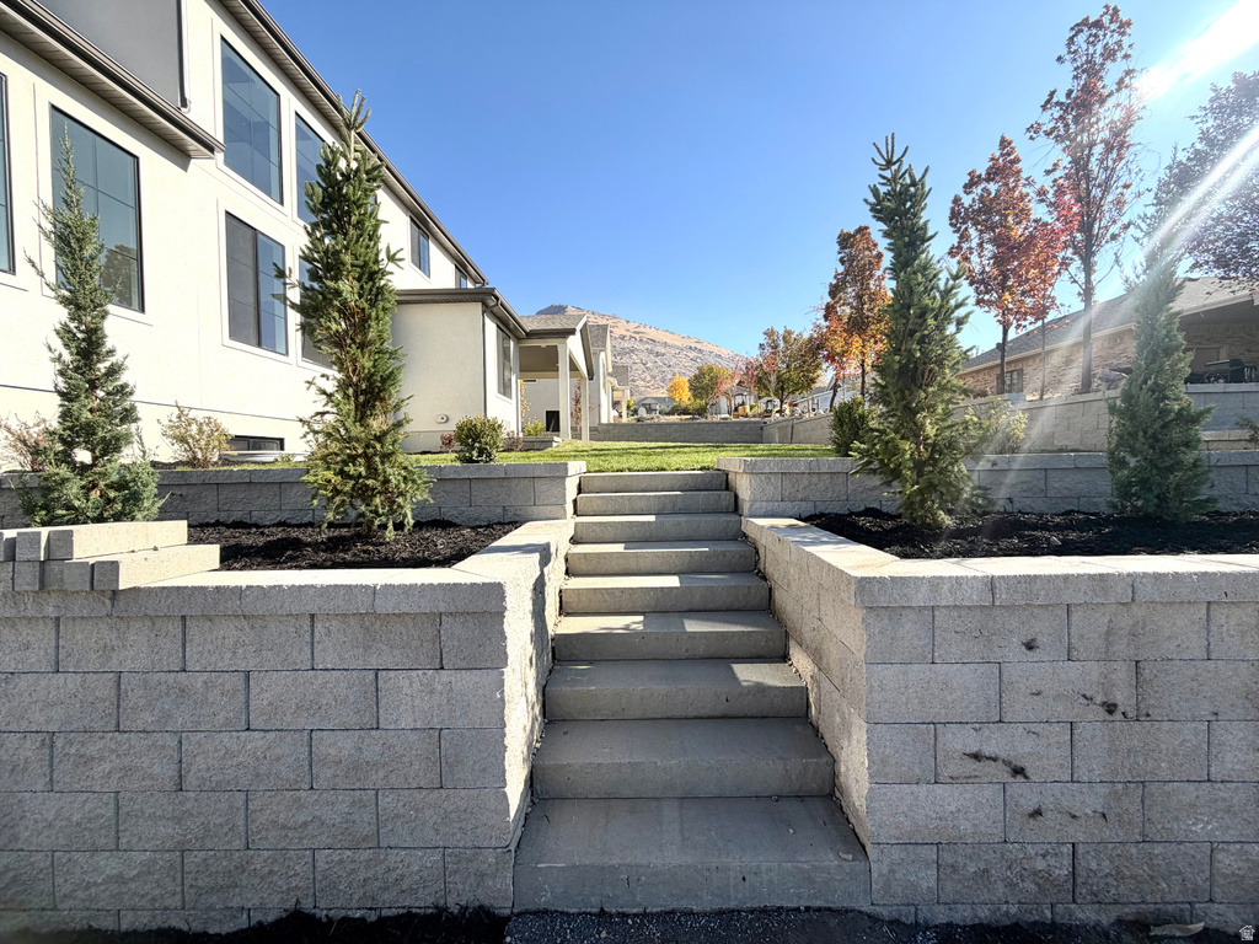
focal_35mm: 14
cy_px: 472
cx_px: 630
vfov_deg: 85.7
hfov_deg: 102.1
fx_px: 509
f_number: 2.2
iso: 32
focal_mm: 2.22
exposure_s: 1/770
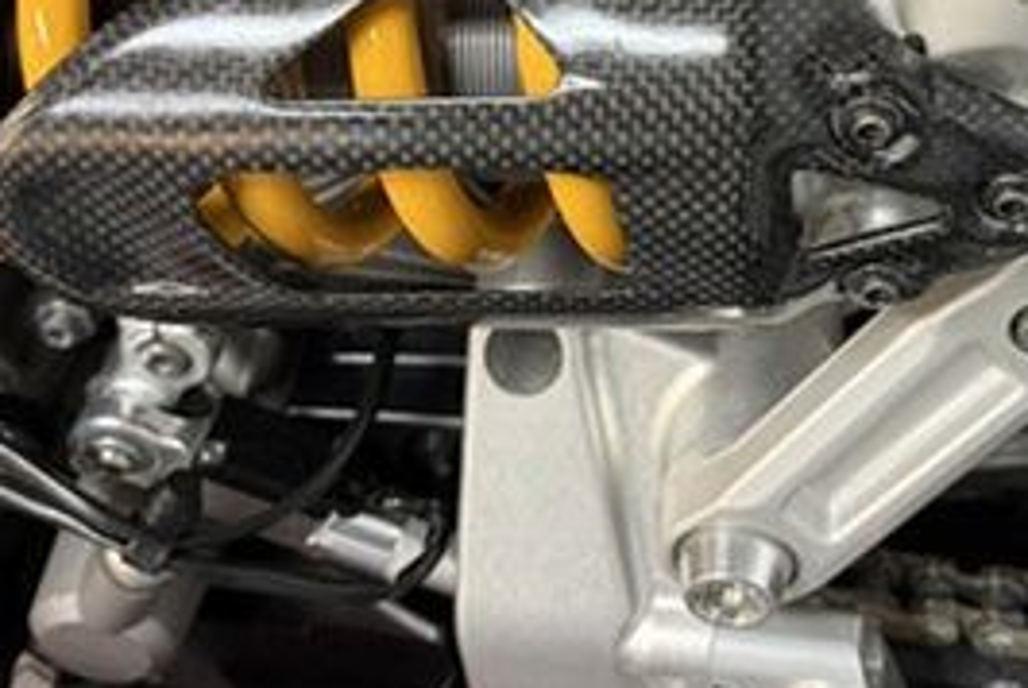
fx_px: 1858
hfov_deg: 30.3
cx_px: 796
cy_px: 89
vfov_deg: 20.6
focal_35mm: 65
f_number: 1.6
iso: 500
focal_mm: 5.96
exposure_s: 1/33
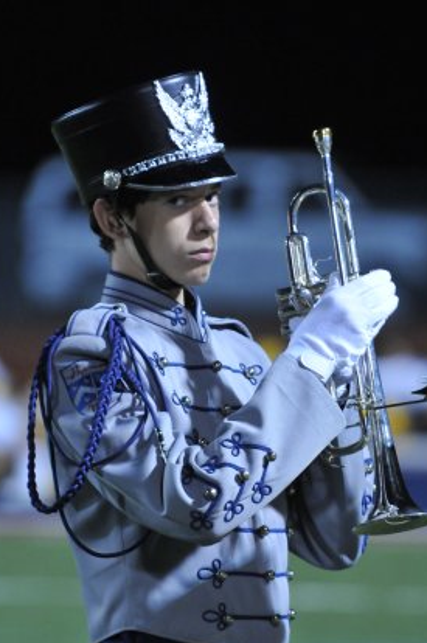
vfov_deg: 4.7
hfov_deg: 3.2
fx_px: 7758
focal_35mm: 435
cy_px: 404
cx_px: 187
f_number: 2.8
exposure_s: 1/160
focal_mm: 200
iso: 1600
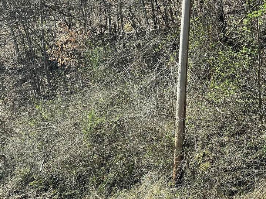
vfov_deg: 13.0
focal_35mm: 114
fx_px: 876
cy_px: 134
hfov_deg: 17.1
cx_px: 218
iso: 20
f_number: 2.2
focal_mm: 7.5
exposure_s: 1/332
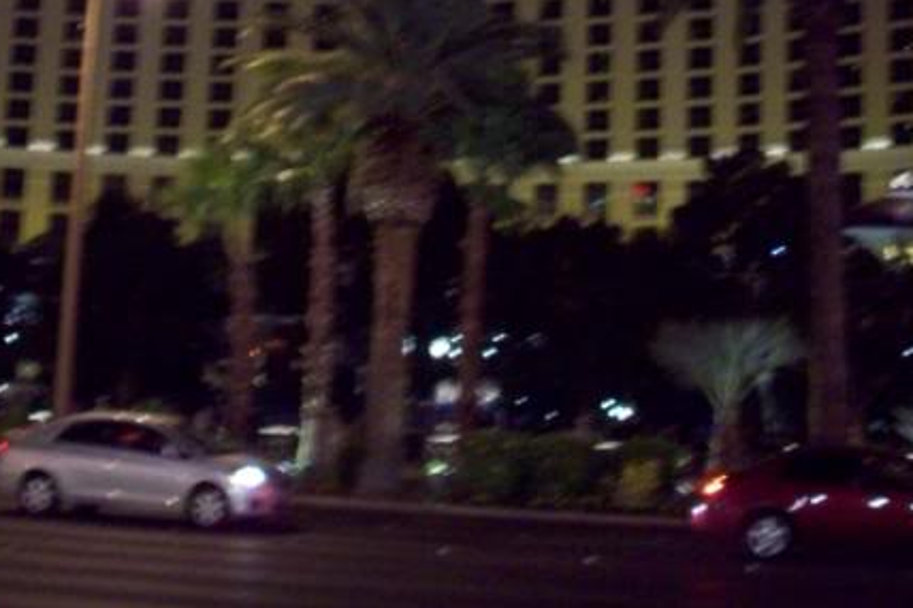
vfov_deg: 18.3
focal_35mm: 72
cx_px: 452
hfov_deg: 28.1
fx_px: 1825
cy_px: -28
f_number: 2.8
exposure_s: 1/8
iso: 200
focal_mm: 6.2
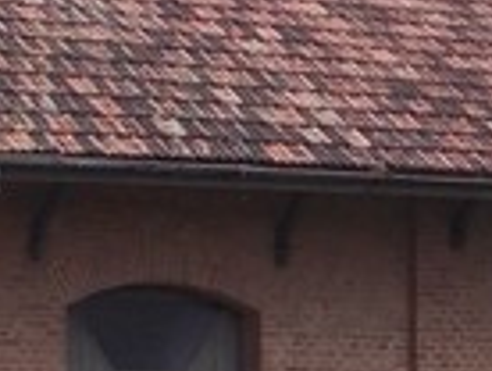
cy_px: 253
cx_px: 499
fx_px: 3389
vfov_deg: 6.3
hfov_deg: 8.3
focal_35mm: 238
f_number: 3.3
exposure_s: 1/400
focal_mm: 6.1
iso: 80
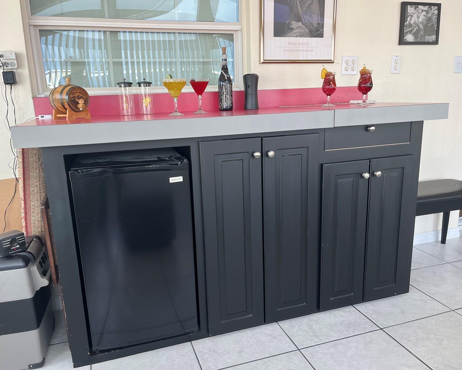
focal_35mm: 28
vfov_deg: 51.5
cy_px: 186
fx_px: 383
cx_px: 227
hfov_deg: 62.2
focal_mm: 5.1
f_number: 1.6
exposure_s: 1/120
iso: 40
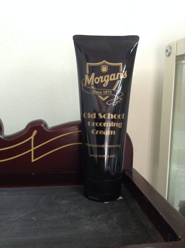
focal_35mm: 33
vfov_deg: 55.4
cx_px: 92
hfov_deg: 42.8
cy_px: 124
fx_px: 236
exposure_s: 1/24
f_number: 2.4
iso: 100
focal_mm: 3.3
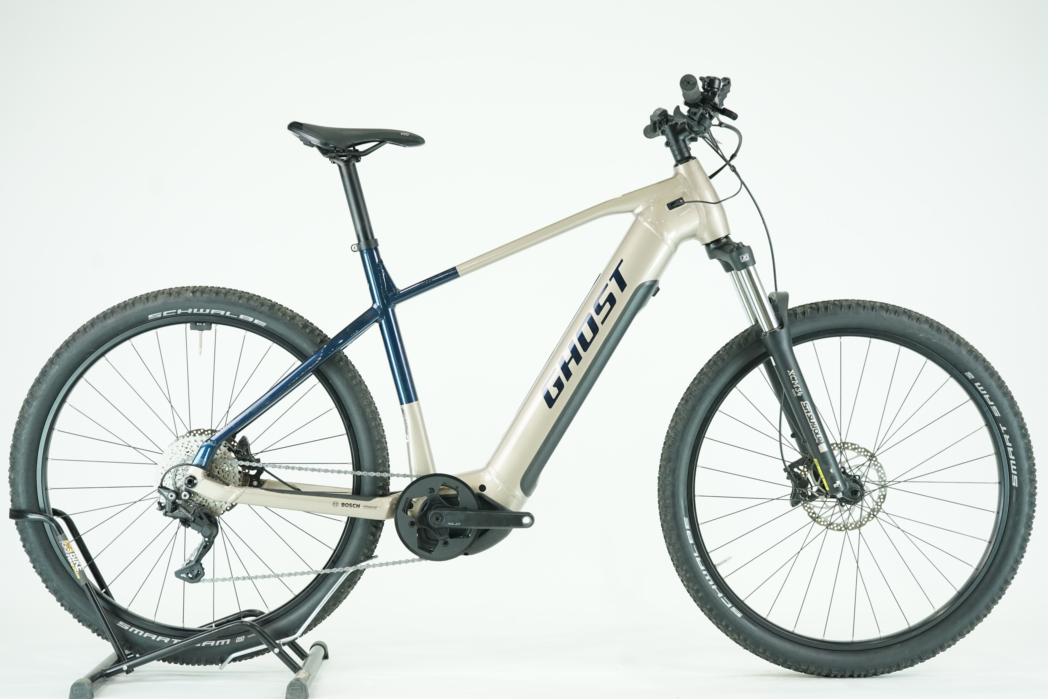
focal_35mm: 53
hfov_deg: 37.5
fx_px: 1543
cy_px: 350
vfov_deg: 25.5
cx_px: 524
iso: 2000
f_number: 5
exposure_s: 1/200
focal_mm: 53
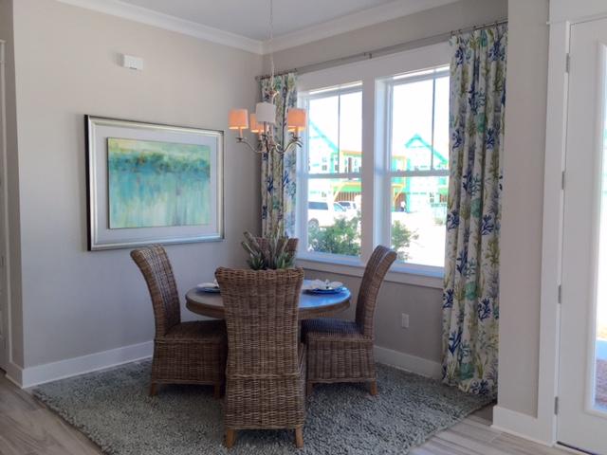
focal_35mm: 29
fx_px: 509
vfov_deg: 48.2
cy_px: 228
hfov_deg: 61.7
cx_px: 304
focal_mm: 4.15
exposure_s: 1/169
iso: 32
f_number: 2.2
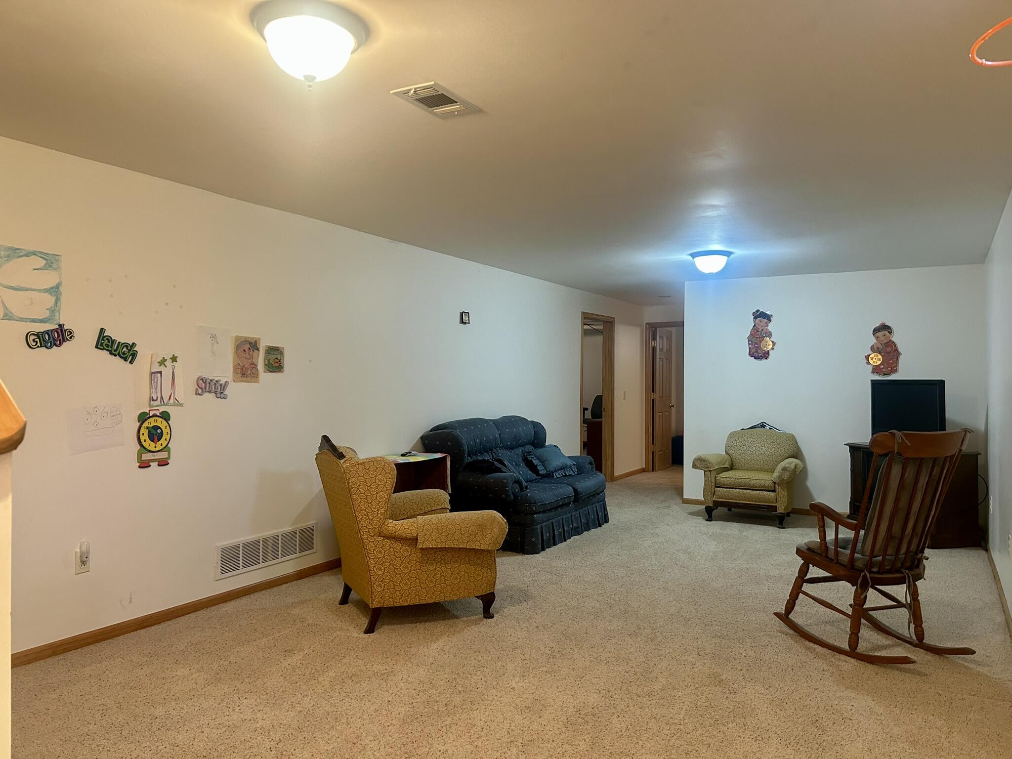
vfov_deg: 53.1
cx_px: 506
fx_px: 760
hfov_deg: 67.3
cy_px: 380
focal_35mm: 26
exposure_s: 1/60
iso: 200
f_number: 1.5
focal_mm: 5.7
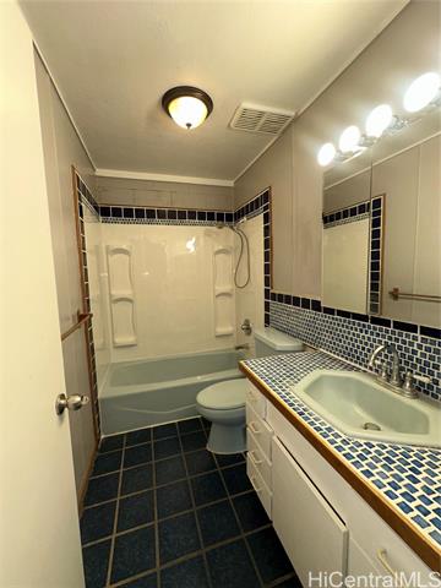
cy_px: 294
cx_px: 220
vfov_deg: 102.1
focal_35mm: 14
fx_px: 238
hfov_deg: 85.7
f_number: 2.2
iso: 64
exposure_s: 1/122
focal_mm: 2.22
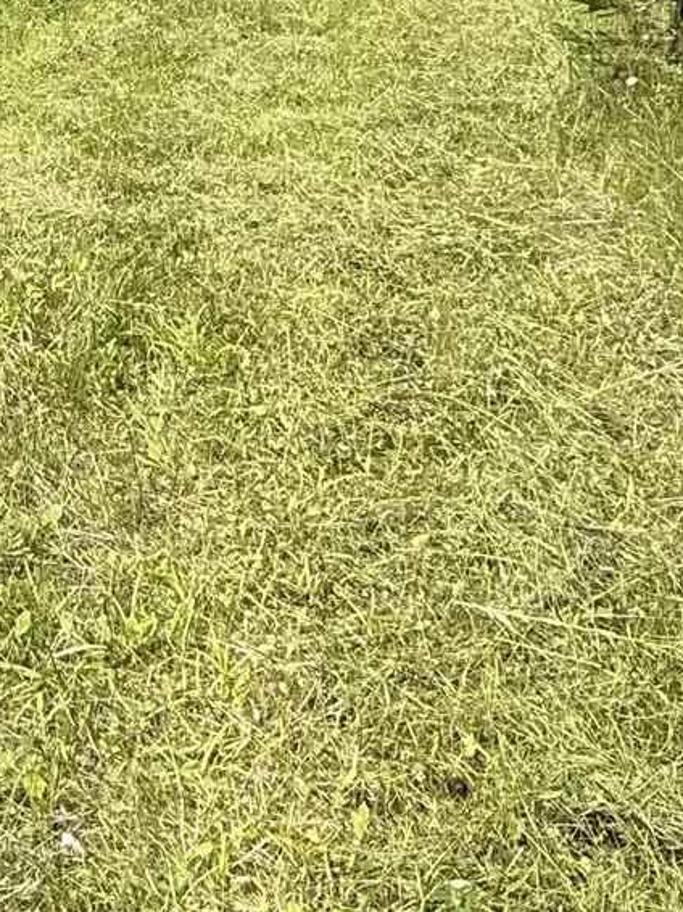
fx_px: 1501
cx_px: 71
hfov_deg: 24.9
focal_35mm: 57
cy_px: 79
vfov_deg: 32.0
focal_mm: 2.22
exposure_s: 1/888
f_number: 2.2
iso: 64
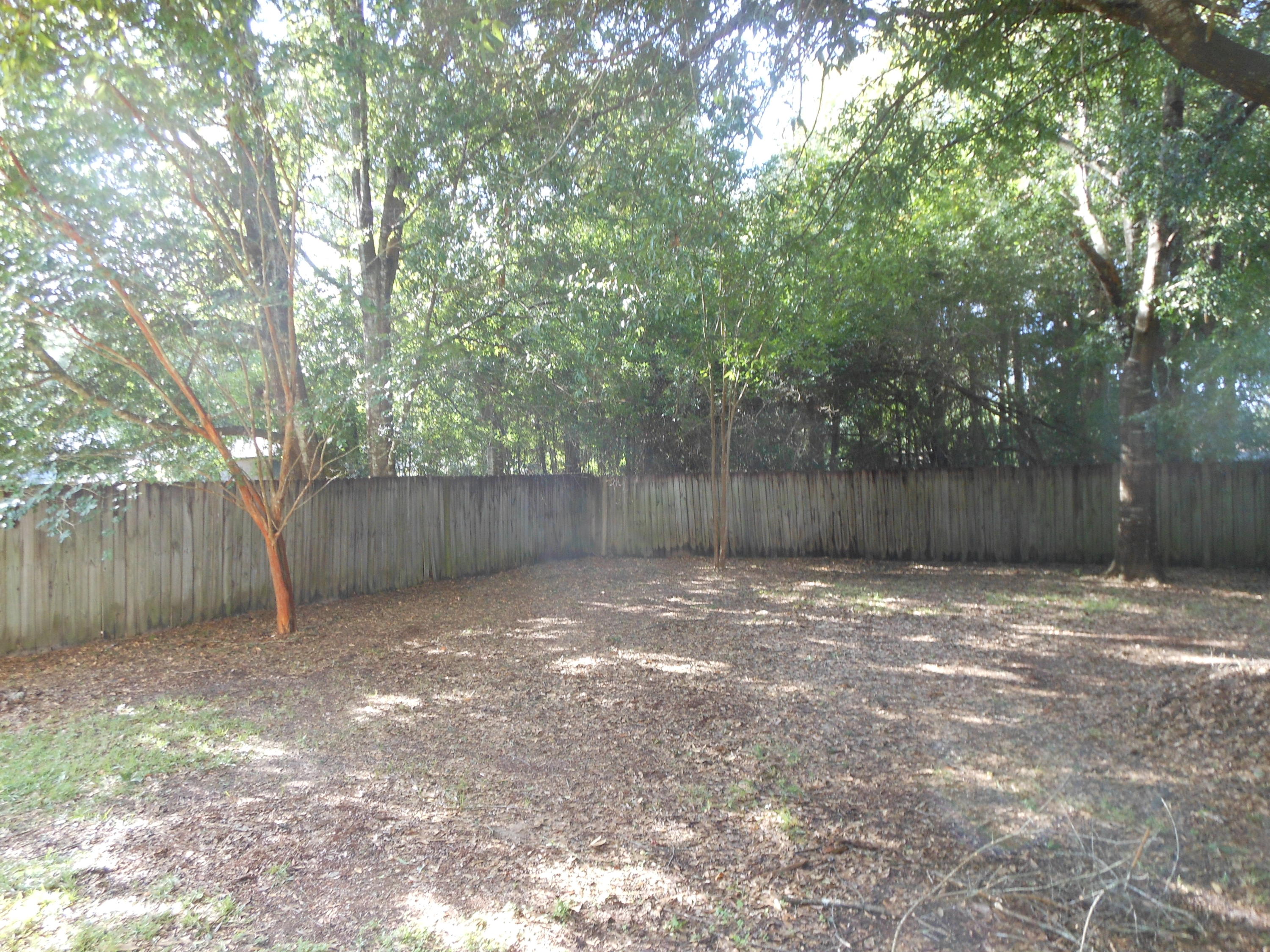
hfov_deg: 69.4
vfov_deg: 54.9
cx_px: 635
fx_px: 917
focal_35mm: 25
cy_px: 476
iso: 125
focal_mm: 4.5
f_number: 3.2
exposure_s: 1/30
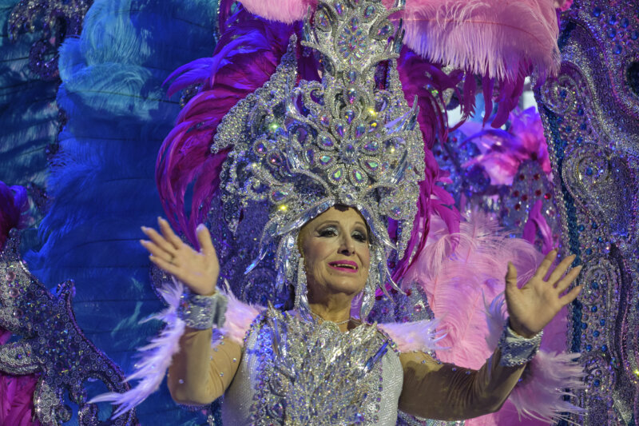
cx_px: 320
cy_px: 213
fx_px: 3726
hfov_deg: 9.8
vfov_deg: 6.5
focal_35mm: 210
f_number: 2.8
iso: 1250
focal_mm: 140
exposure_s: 1/200
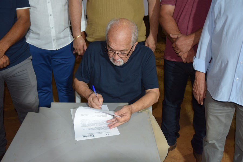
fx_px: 253
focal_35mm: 38
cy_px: 81
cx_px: 122
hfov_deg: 51.3
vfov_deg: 35.5
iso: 900
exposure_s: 1/60
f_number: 3.8
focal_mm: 25
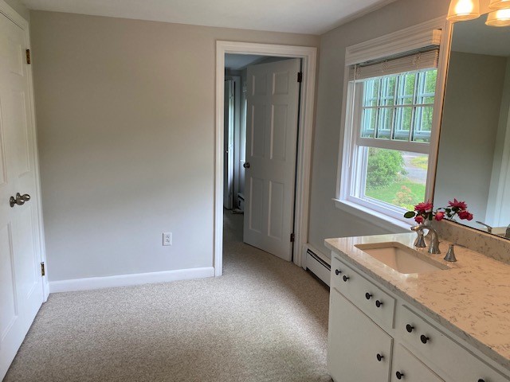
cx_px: 255
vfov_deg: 53.1
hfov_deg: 67.3
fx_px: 383
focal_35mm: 26
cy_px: 191
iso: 125
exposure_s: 1/120
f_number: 1.8
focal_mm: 4.25
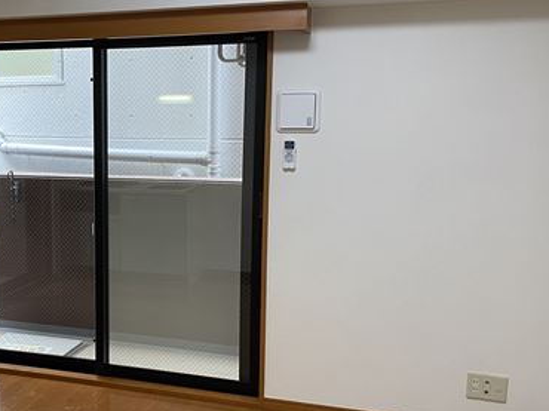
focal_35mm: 45
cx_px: 123
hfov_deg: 40.6
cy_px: 226
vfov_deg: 32.1
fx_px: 713
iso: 80
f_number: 1.8
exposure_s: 1/50
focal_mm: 4.25
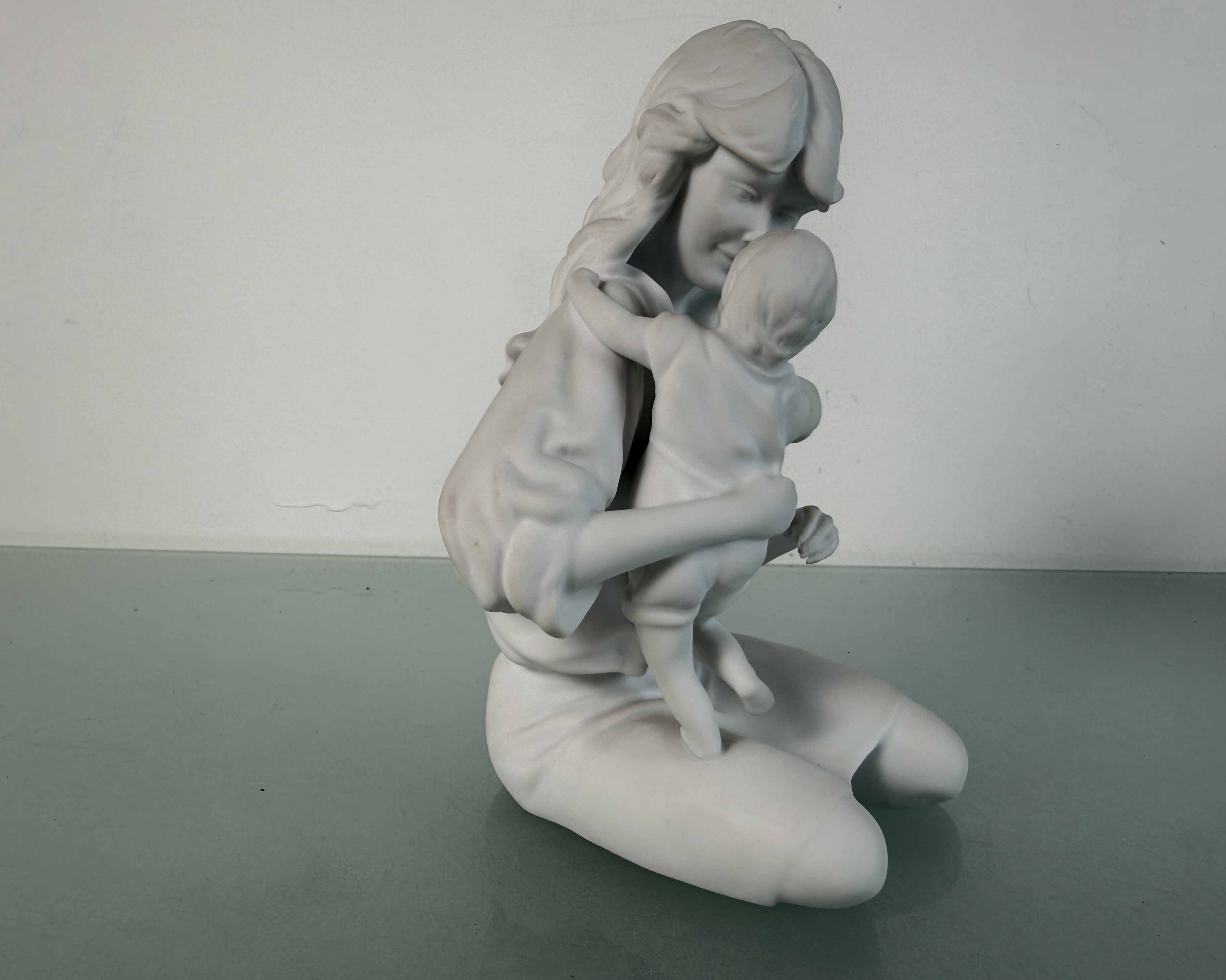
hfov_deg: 66.0
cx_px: 655
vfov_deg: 54.9
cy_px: 490
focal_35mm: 26
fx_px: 943
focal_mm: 2.22
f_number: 2.2
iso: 40
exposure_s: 1/100
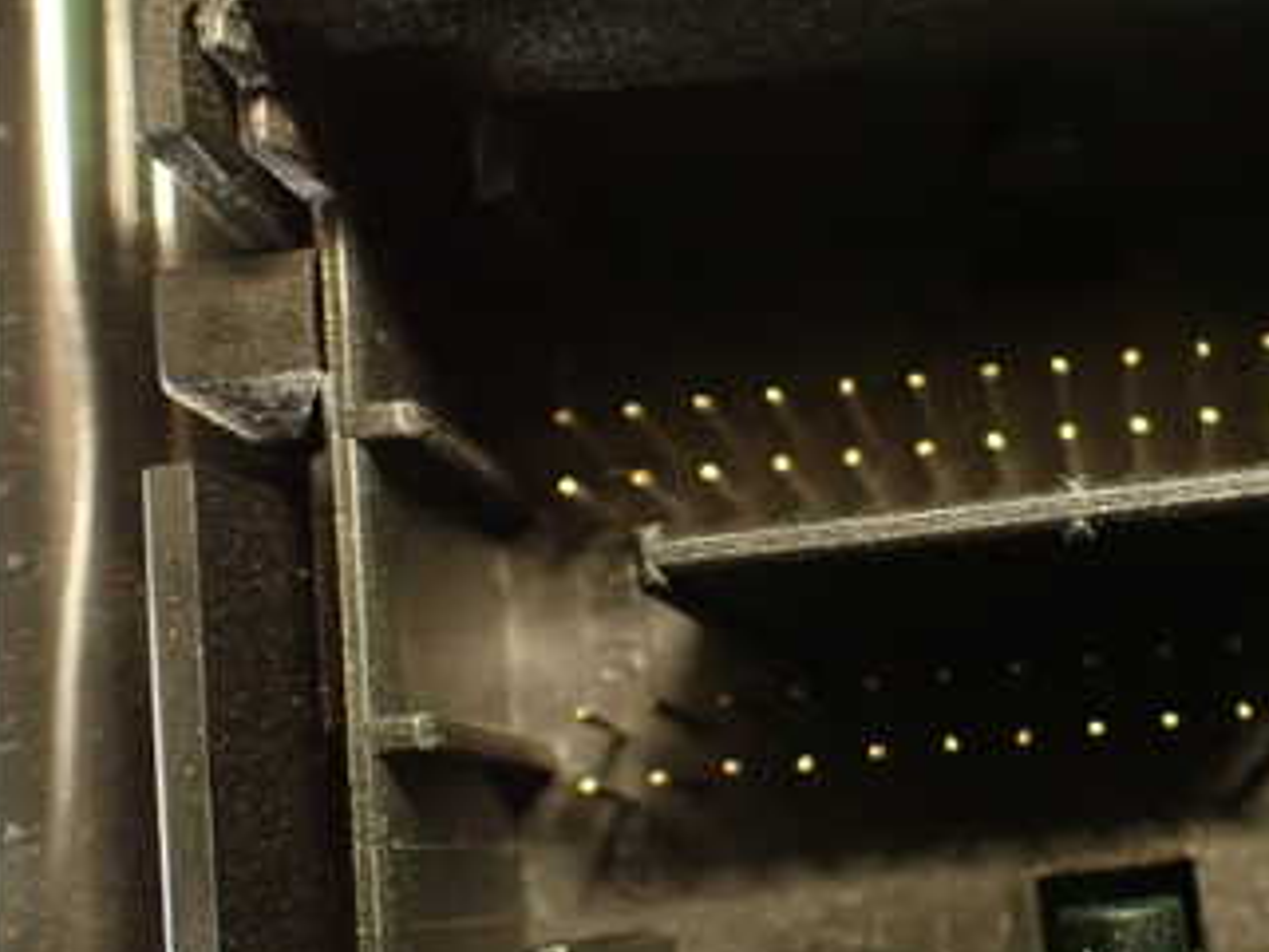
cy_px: 537
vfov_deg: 26.1
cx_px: 1036
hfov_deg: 33.2
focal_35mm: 56
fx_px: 2054
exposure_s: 1/15
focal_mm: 5.4
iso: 800
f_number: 2.3
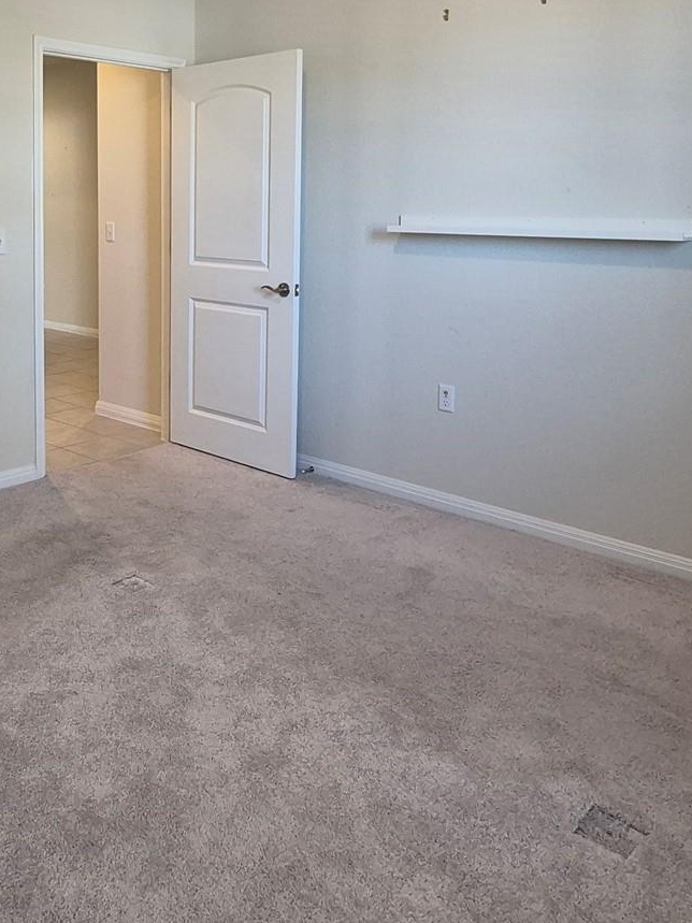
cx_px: 192
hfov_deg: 44.3
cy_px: 282
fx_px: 826
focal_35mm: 31
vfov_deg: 56.6
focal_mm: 1.74
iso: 250
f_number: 2.2
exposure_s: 1/60
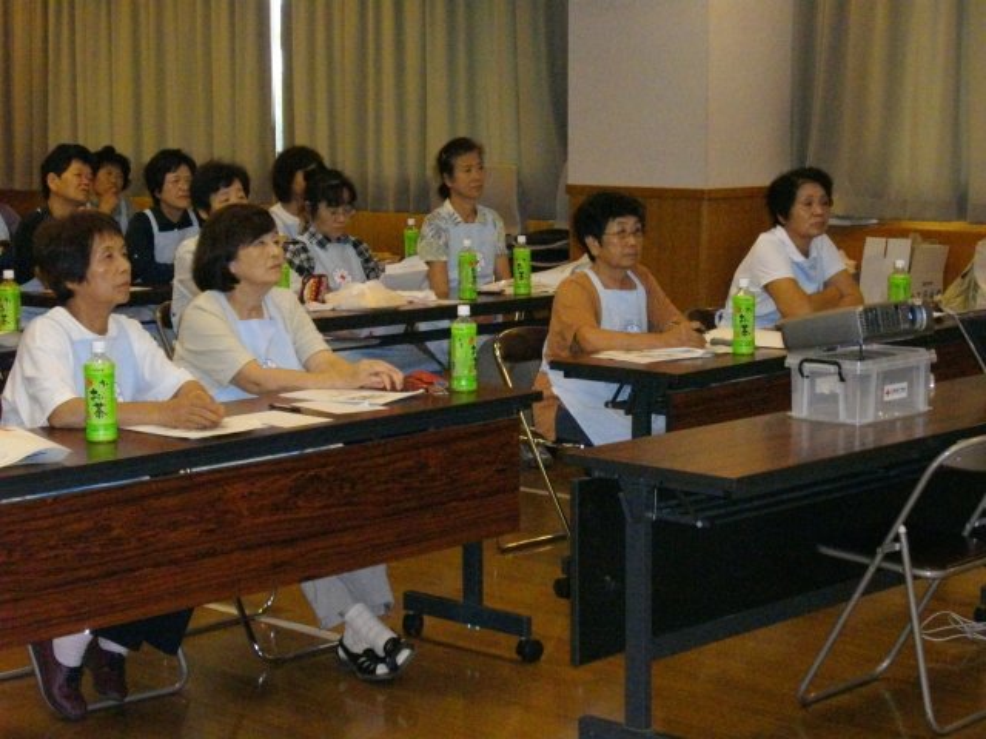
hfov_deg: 25.3
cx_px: 493
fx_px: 2193
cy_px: 370
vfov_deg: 19.1
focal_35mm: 77
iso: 800
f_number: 4.2
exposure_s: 1/80
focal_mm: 12.8
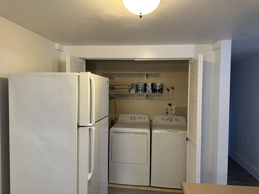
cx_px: 130
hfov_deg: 71.6
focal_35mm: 24
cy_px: 97
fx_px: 180
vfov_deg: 56.8
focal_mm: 6.86
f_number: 1.78
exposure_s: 1/60
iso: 200
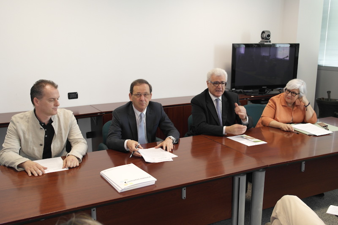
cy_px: 112
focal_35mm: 36
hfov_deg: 53.1
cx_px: 169
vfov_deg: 36.9
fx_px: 338
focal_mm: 24
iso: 400
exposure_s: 1/50
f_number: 4.5
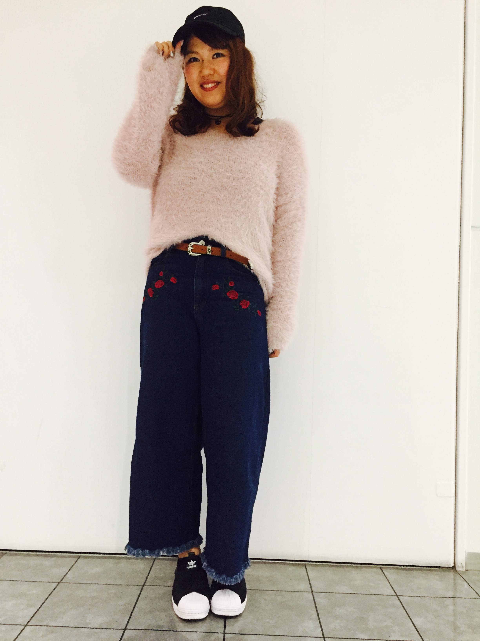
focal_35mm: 29
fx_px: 536
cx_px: 240
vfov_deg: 61.7
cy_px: 320
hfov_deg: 48.2
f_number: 2.2
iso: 200
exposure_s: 1/30
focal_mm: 4.15
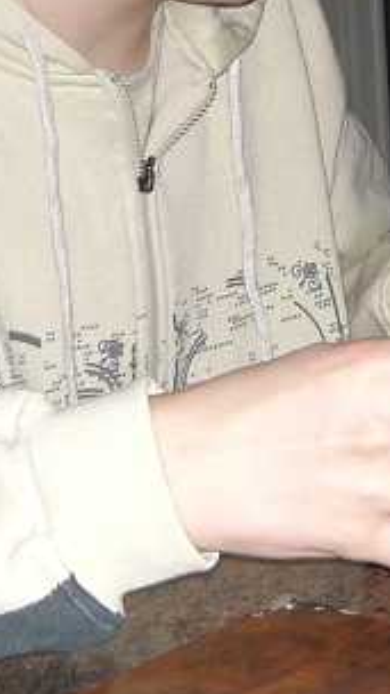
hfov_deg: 11.0
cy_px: 75
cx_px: 388
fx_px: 2004
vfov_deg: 19.3
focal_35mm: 109
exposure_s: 1/60
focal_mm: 6.3
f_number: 3.1
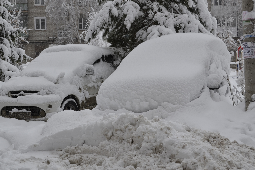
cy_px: 66
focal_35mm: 54
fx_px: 383
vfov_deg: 25.0
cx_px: 98
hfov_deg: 36.7
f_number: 5.6
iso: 125
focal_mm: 28
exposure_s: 1/125
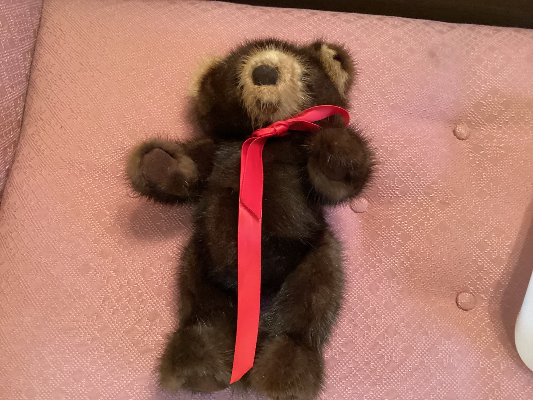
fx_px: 477
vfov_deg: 45.4
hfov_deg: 58.3
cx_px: 266
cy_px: 200
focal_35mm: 31
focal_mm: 3.3
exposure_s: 1/30
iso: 640
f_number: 2.4
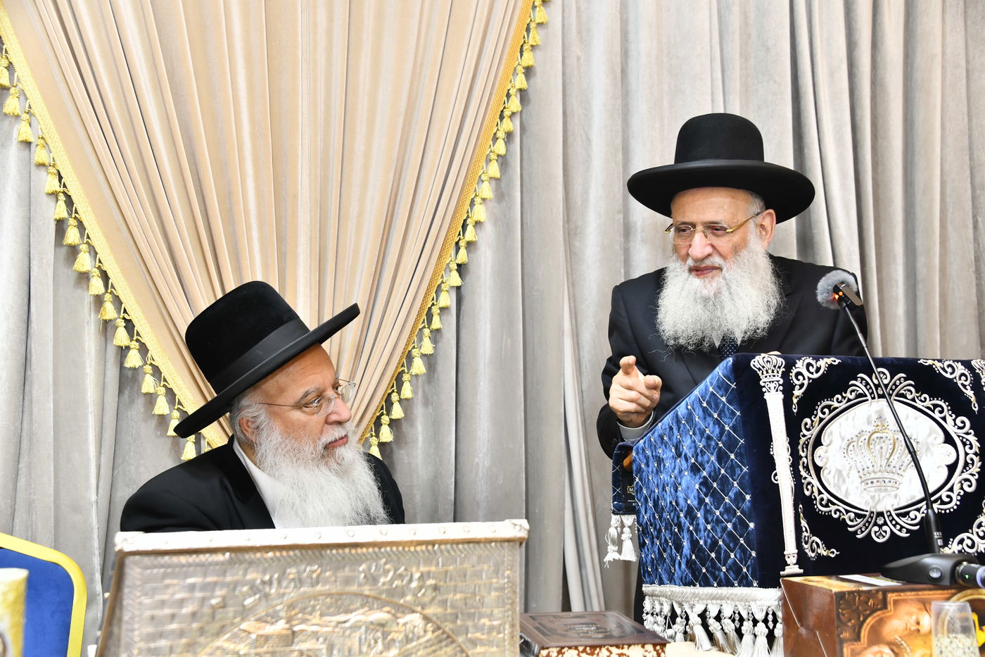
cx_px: 492
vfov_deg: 28.1
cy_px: 328
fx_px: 1313
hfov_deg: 41.1
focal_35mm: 48
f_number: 5.6
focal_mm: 48
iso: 800
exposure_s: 1/125
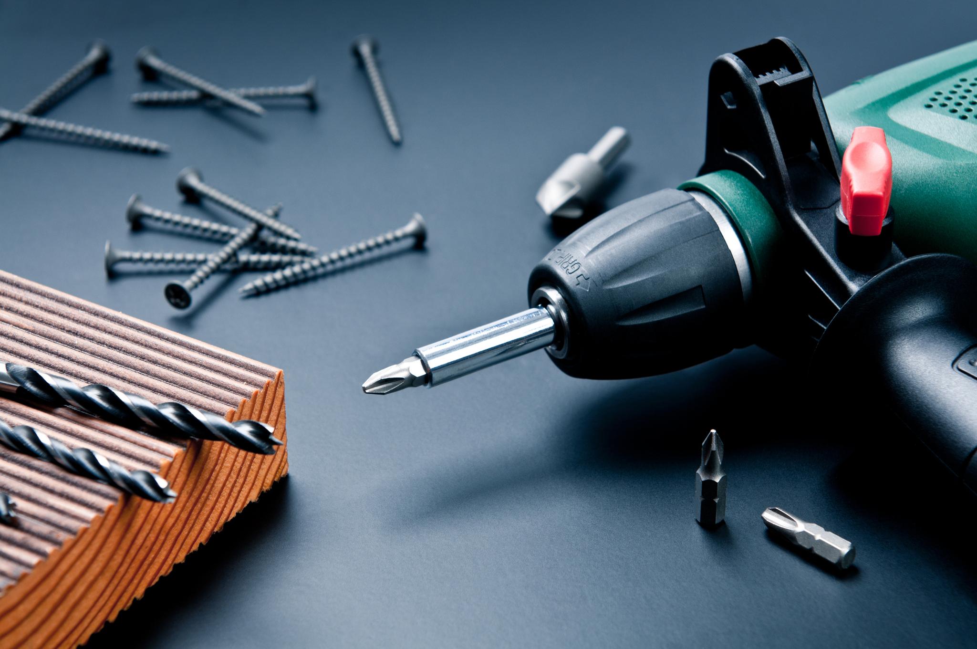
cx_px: 488
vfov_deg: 13.0
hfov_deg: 19.5
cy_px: 324
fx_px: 2846
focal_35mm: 105
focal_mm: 70
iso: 100
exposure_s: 1/100
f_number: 6.3
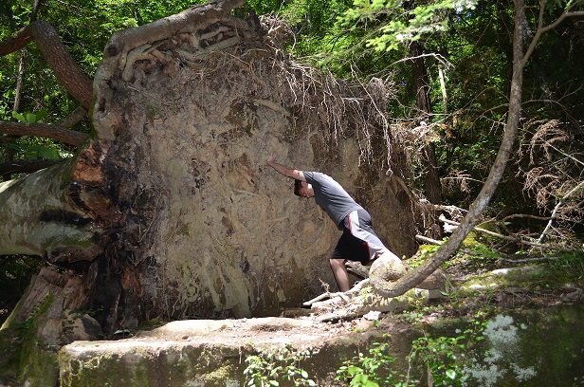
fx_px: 534
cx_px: 292
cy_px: 194
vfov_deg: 39.8
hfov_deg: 57.3
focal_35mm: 33
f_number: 4
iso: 140
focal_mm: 22
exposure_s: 1/250
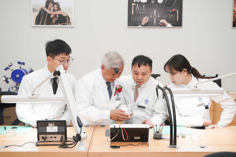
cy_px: 78
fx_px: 269
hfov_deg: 47.4
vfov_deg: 32.6
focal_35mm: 41
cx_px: 118
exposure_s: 1/160
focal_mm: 41
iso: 500
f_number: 3.5
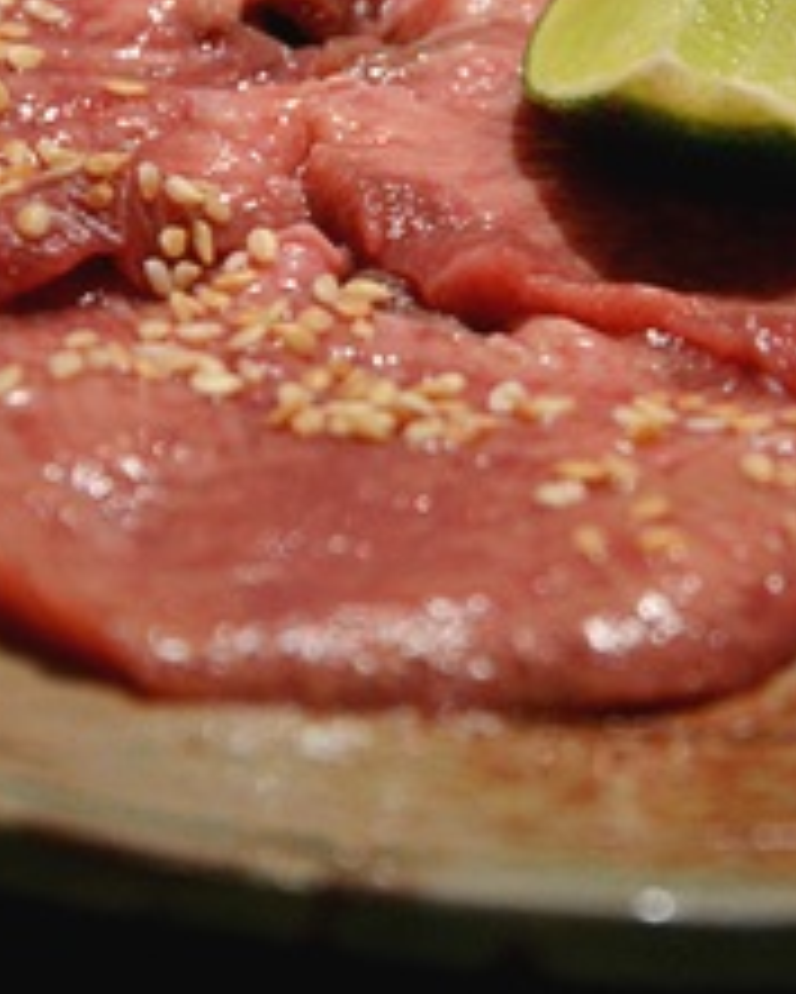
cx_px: 634
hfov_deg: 7.0
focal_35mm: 221
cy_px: 124
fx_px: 6504
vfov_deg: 8.7
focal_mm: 58
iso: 1600
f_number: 5.6
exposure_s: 1/30
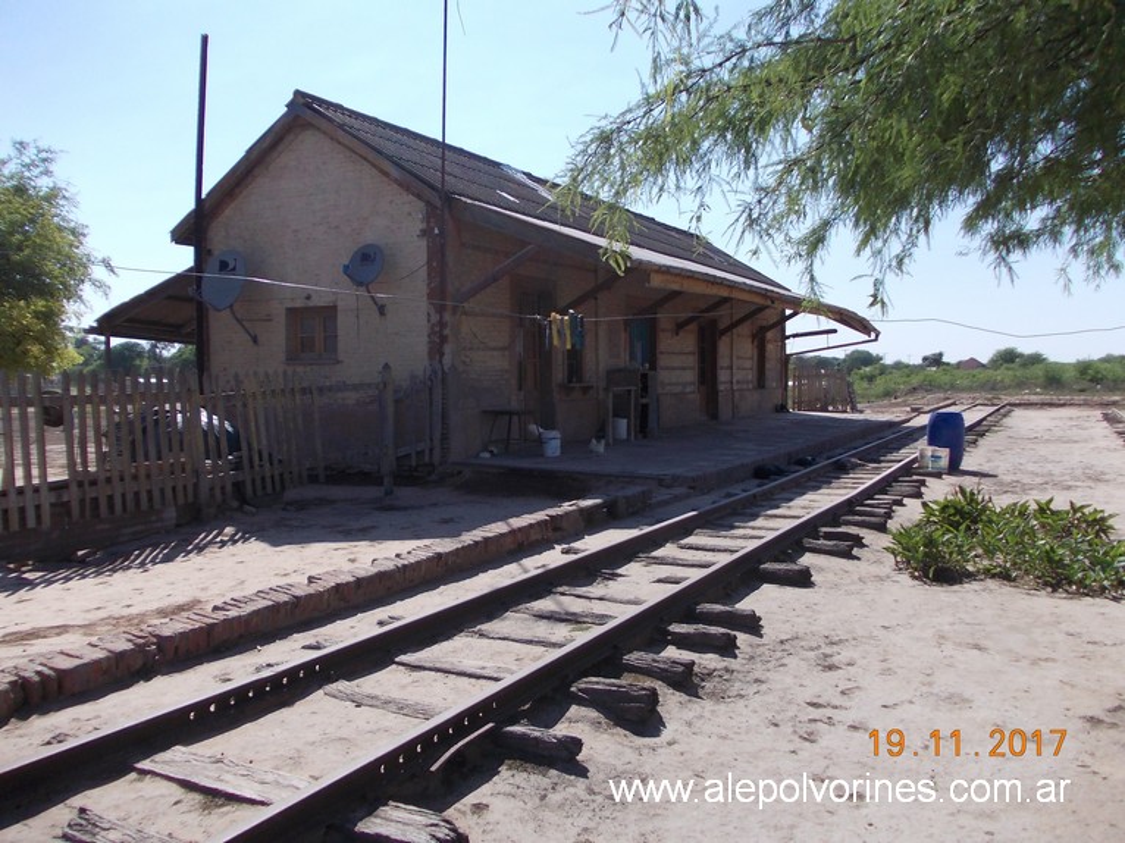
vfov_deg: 49.7
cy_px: 422
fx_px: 910
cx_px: 562
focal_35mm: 28
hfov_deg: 63.5
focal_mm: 4
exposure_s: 1/400
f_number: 5.4
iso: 80
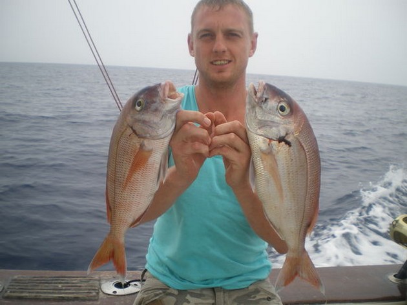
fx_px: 423
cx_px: 204
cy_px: 152
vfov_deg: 39.6
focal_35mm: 36
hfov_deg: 51.4
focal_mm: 6.3
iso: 50
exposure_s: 1/125
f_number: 3.1
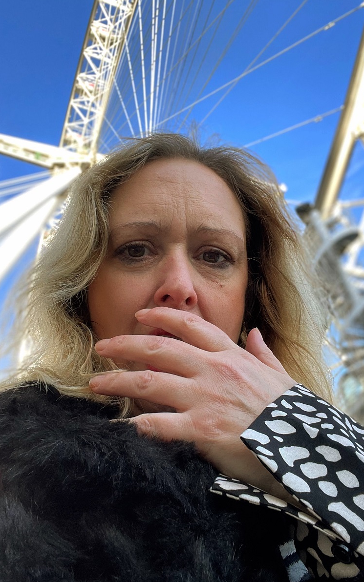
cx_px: 180
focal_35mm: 32
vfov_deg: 59.7
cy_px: 291
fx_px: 508
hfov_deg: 39.4
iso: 50
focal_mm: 2.71
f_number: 2.2
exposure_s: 1/120
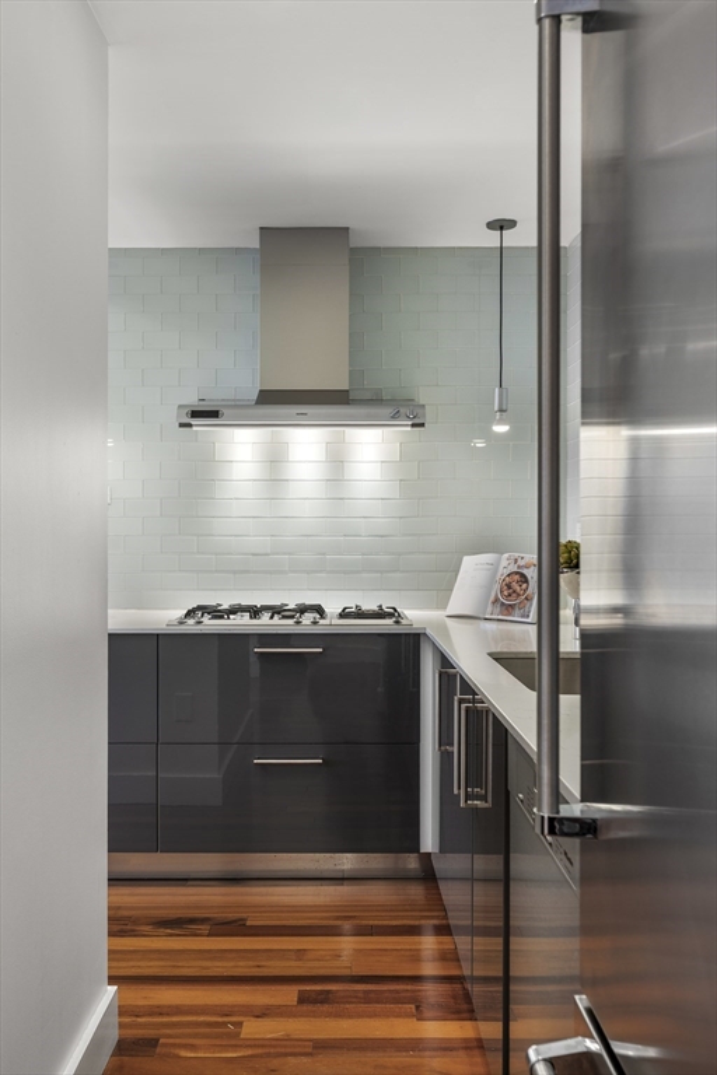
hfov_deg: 43.6
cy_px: 538
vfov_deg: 61.9
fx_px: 896
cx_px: 358
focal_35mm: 30
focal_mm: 30
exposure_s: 2
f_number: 7.1
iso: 100
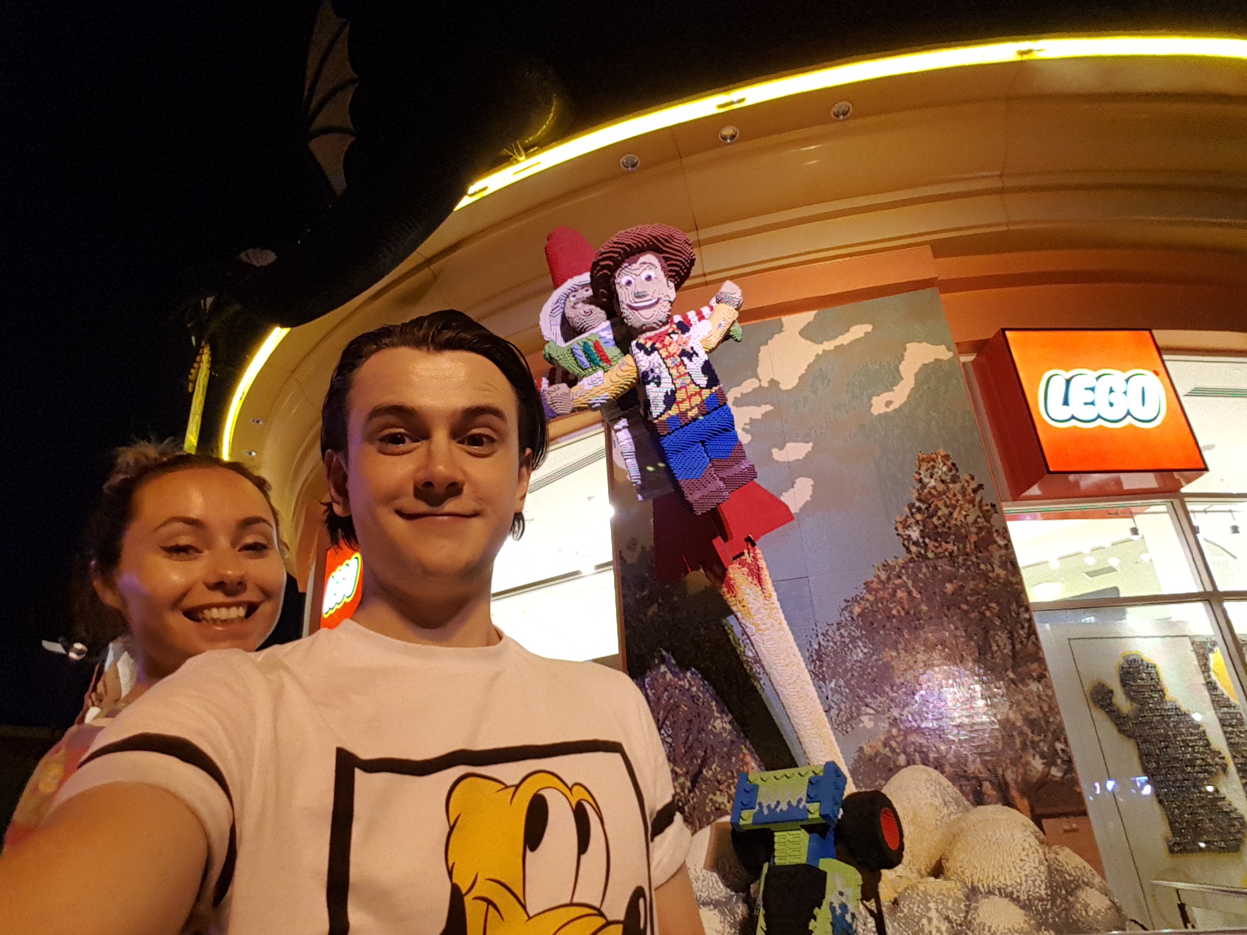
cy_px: 468
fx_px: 756
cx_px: 624
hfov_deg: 79.0
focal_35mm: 21
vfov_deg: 63.4
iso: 200
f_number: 1.7
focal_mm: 2.1
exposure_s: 1/17
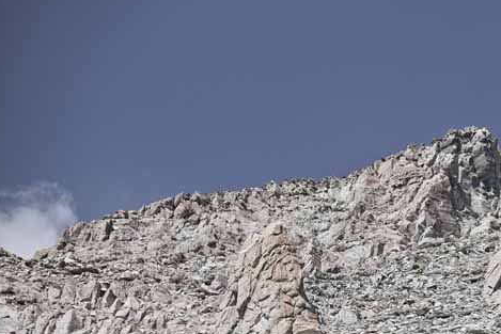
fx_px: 3327
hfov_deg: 8.6
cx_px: 416
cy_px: 239
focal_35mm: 239
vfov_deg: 5.8
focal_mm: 140
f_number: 5
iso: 100
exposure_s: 1/2000
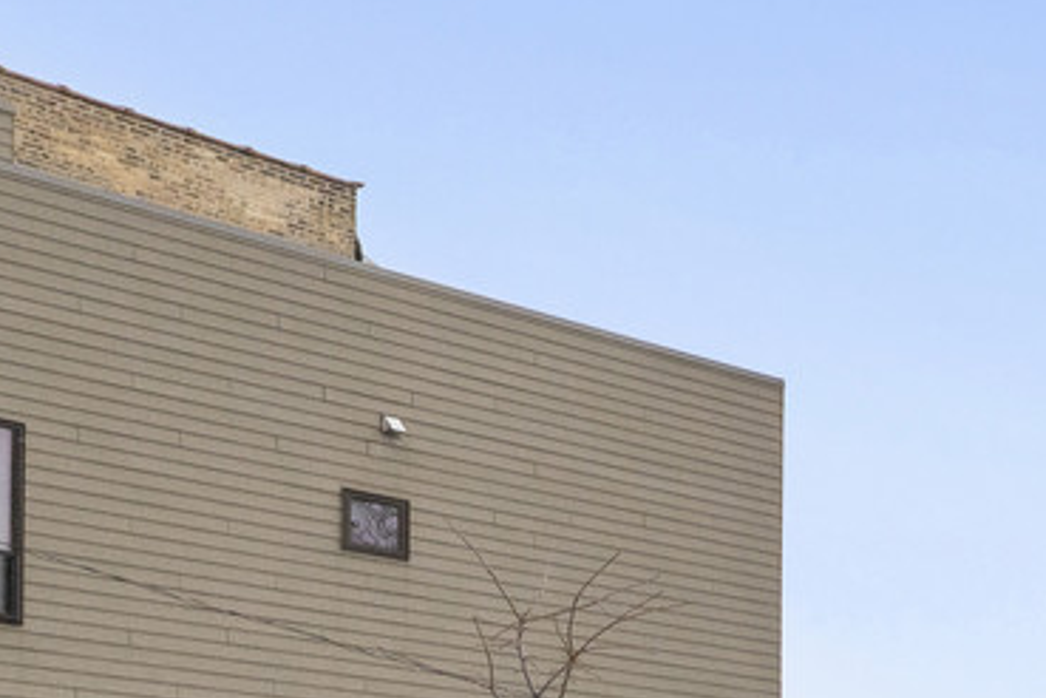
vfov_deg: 17.3
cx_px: 2058
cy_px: 420
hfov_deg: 18.1
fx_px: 2295
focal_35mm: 79
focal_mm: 18
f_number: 8
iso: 400
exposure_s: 1/250
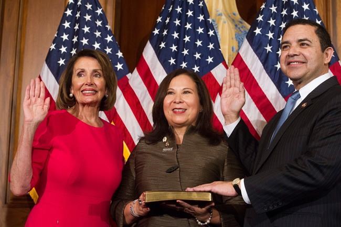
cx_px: 170
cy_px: 114
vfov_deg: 19.4
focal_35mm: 70
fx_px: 663
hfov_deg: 28.9
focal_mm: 70
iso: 2500
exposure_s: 1/250
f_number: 5
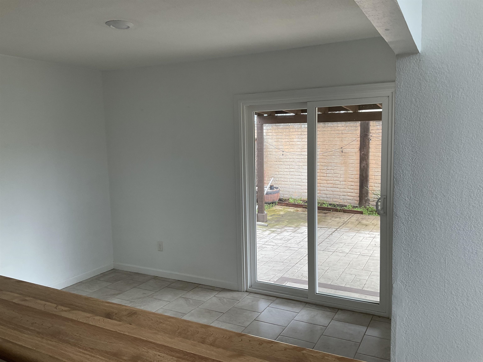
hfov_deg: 61.7
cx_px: 242
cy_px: 181
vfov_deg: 48.2
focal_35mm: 29
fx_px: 405
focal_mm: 3
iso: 32
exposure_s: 1/120
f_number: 1.8
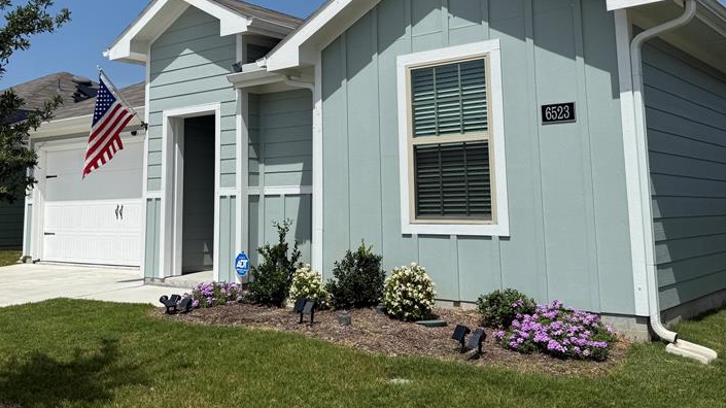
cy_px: 101
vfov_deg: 30.6
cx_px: 336
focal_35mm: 38
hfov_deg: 52.7
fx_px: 731
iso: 80
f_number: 1.78
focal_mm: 6.76
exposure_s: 1/8130
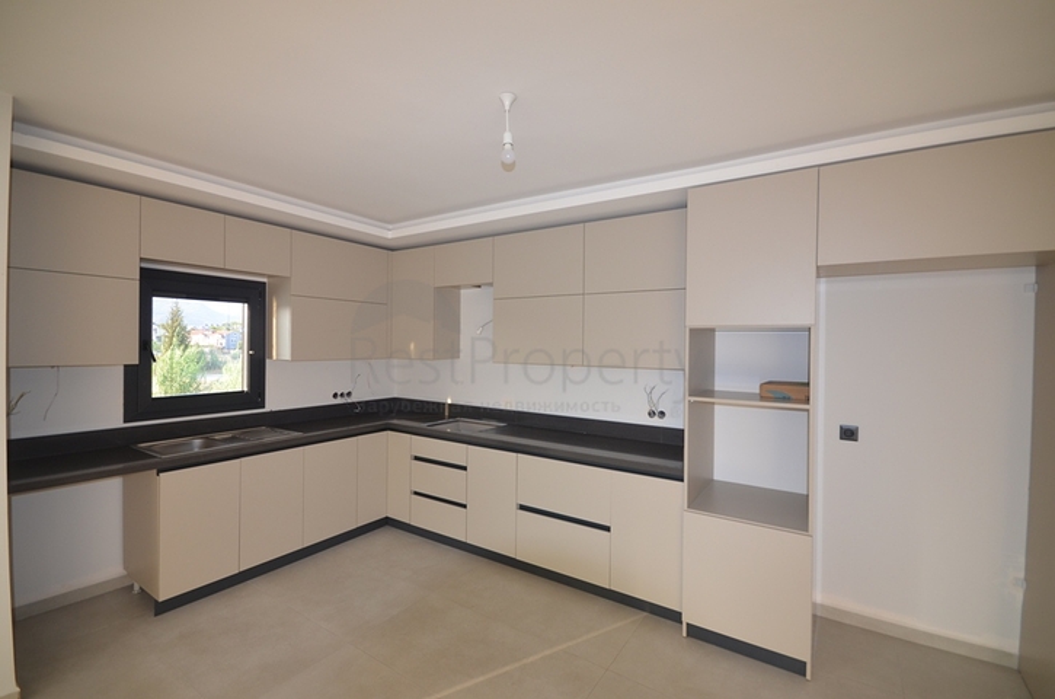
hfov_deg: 100.5
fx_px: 439
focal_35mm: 15
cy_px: 350
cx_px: 528
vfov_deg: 77.1
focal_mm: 10
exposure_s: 1/60
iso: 400
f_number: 7.1
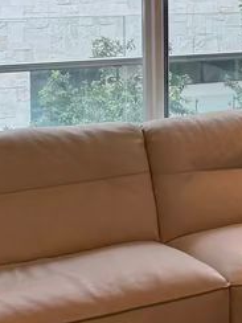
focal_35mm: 118
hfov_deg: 11.8
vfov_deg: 16.5
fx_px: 1100
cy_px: 26
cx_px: 399
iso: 100
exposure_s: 1/120
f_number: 1.78
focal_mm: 6.76
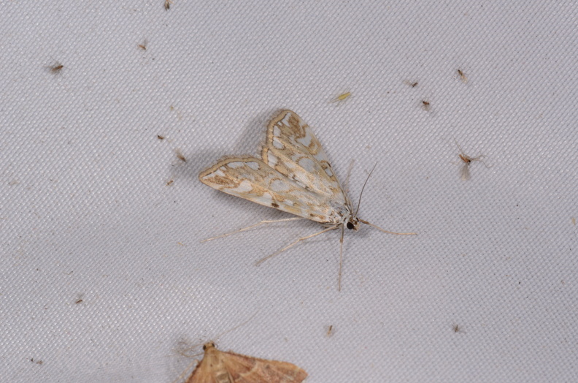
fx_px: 2042
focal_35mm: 128
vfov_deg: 10.7
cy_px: 192
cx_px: 289
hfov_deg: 16.1
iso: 100
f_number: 25
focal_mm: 85
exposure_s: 1/60
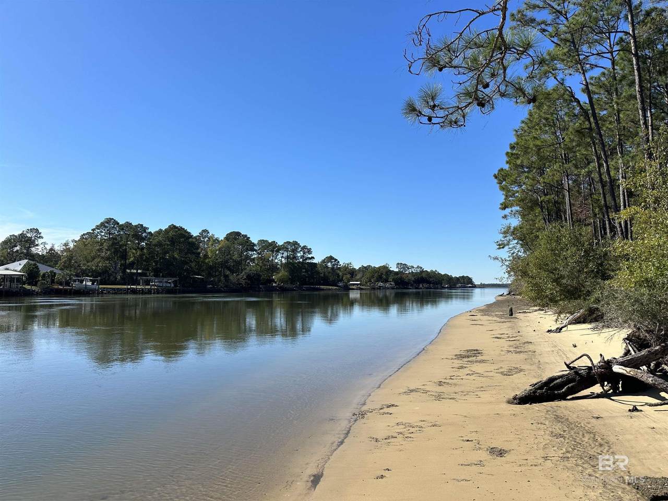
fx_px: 463
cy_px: 250
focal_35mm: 24
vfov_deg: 56.8
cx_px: 334
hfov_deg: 71.6
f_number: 1.78
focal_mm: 6.86
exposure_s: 1/5848
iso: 80
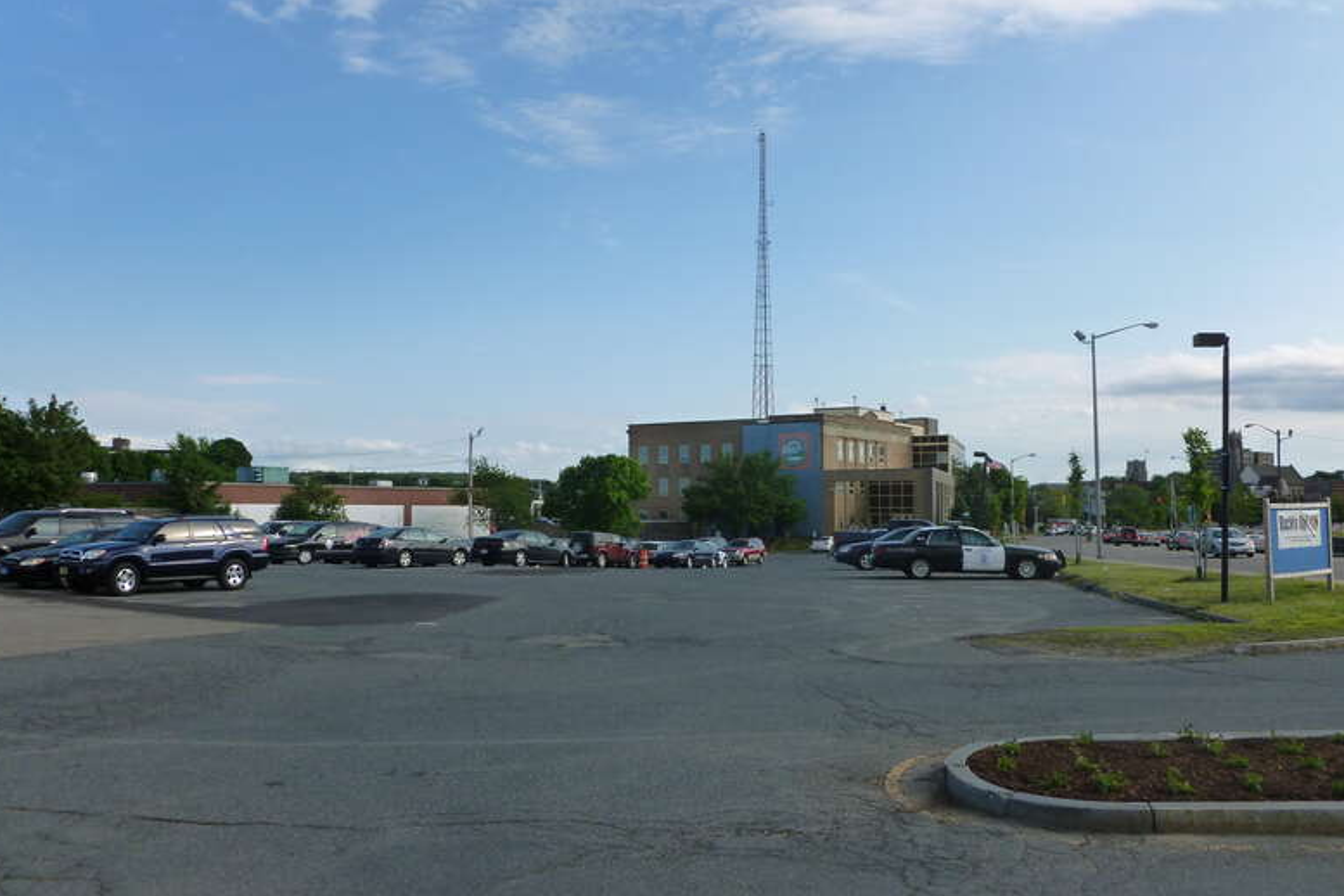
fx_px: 1120
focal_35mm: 30
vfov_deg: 43.6
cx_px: 668
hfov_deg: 61.9
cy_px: 419
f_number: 3.3
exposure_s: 1/1000
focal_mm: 5
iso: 160
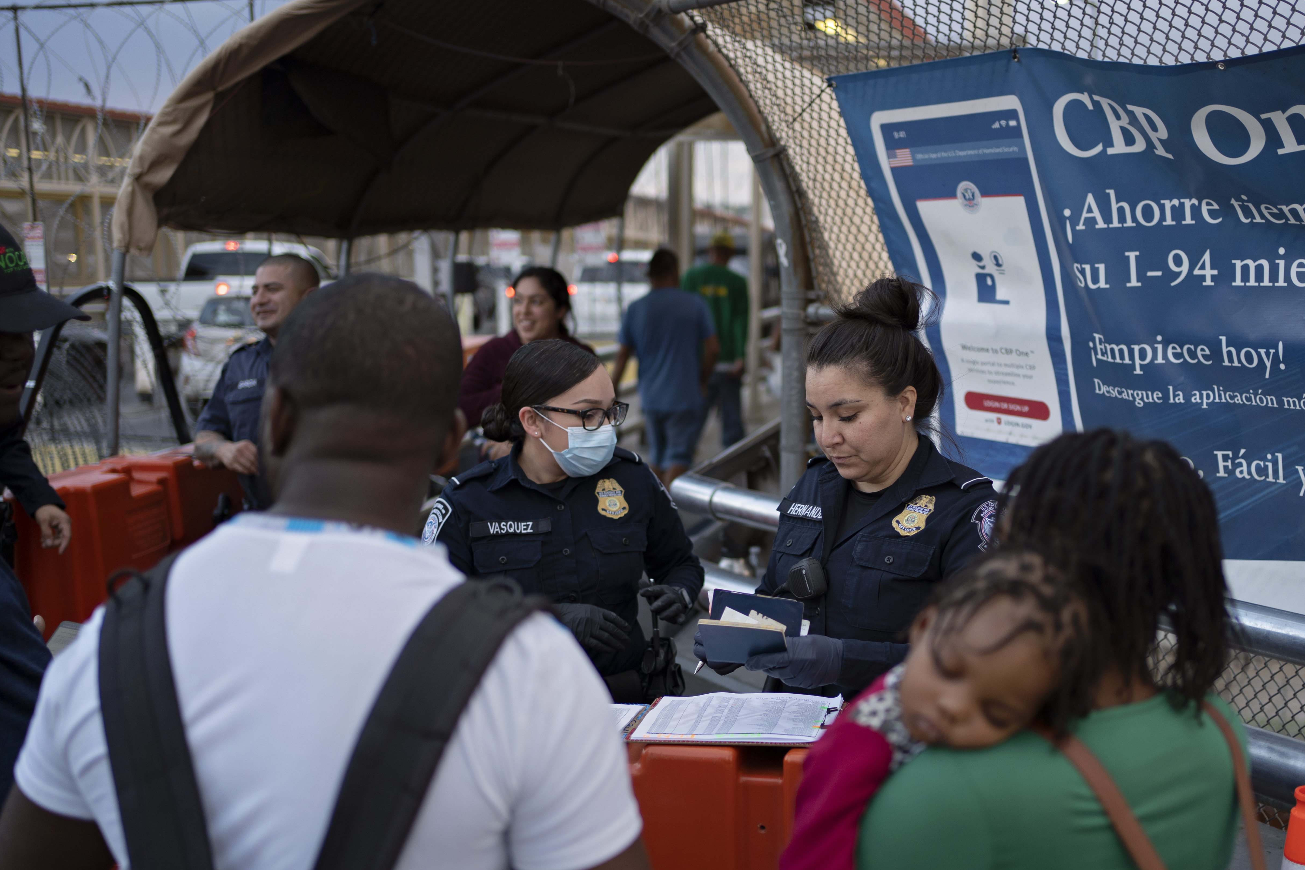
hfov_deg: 45.1
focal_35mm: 43
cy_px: 525
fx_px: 1559
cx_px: 796
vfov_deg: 31.1
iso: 250
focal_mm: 35
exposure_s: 1/250
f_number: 1.8
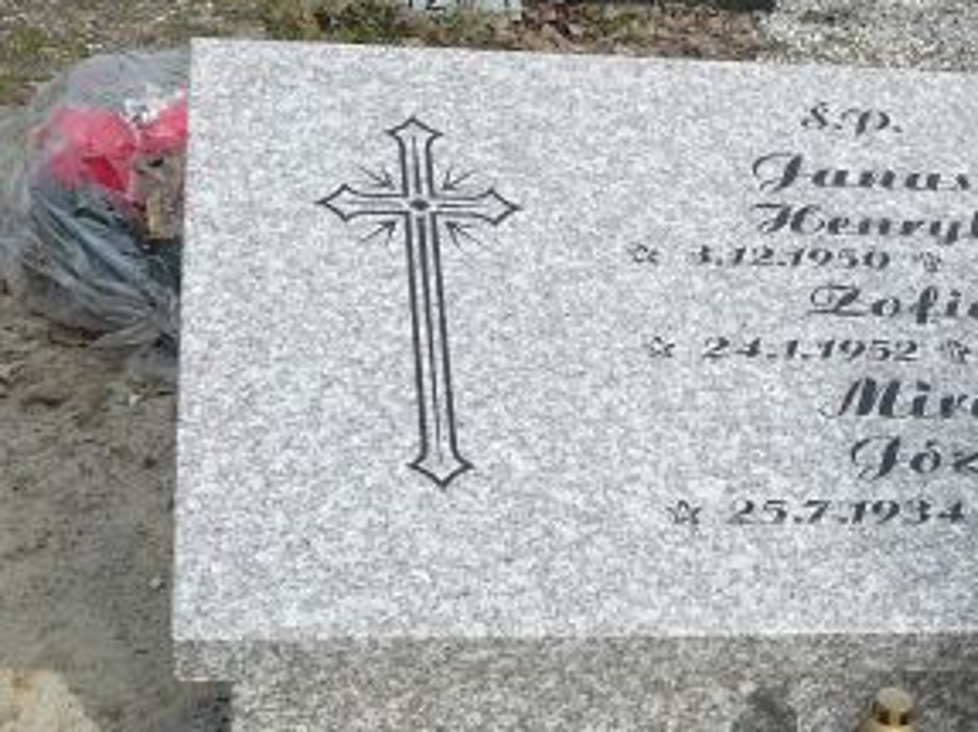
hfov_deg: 24.7
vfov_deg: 18.9
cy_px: 409
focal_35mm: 78
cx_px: 760
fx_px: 2203
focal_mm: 5.2
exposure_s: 1/1000
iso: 80
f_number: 2.8
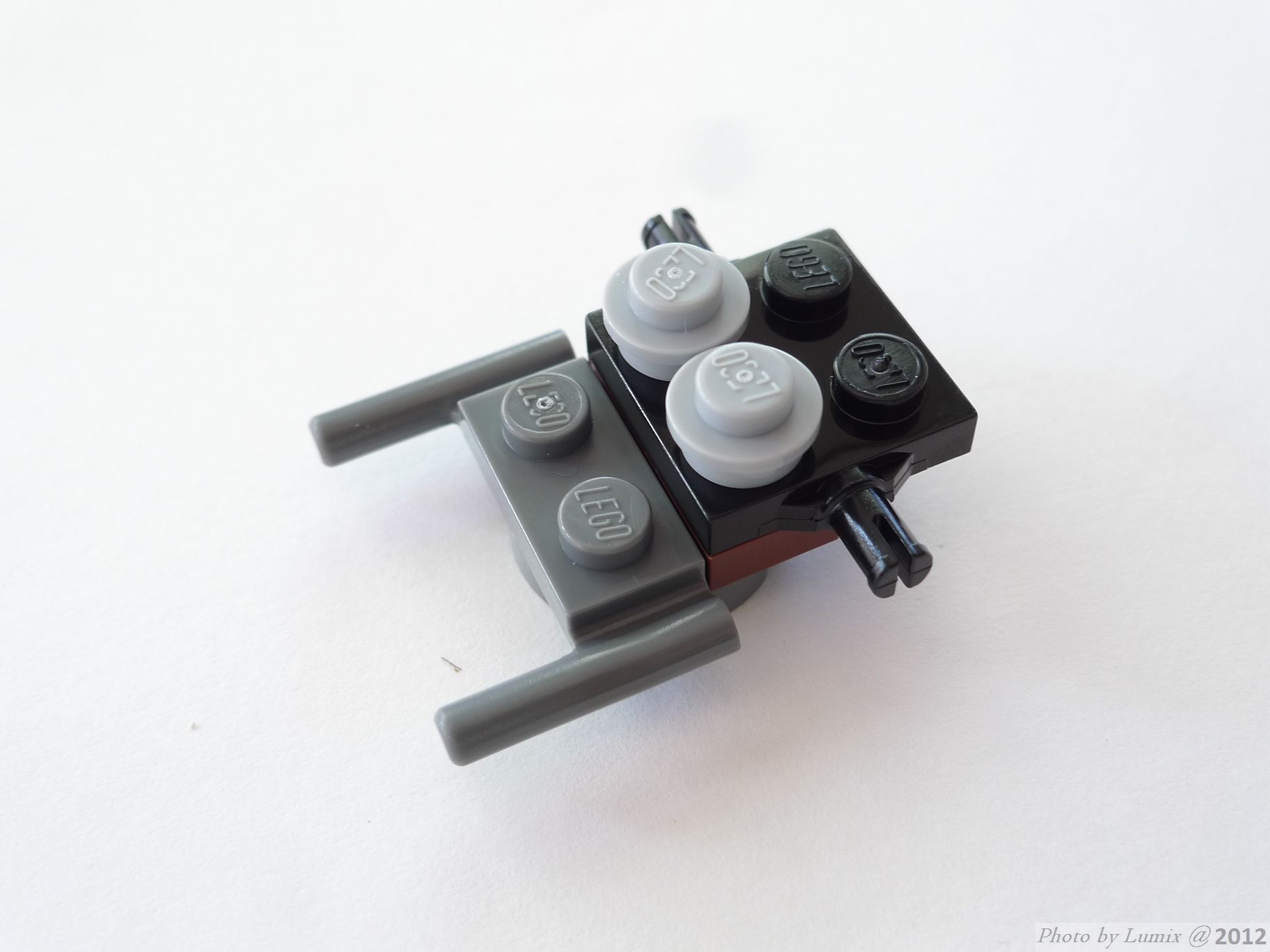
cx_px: 635
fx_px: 1504
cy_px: 476
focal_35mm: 41
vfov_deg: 35.1
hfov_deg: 45.8
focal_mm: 8.8
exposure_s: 1/20
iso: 80
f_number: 3.5
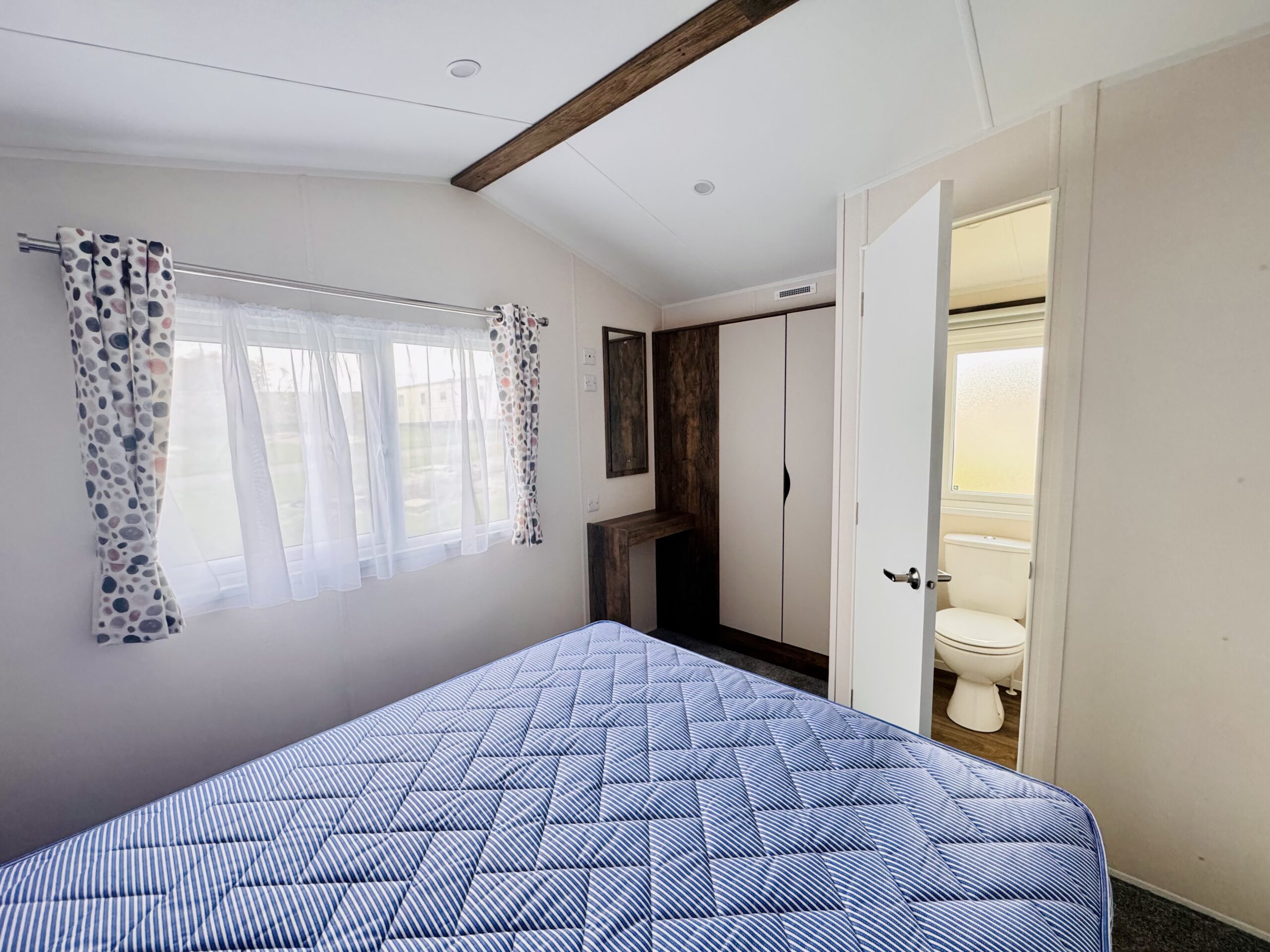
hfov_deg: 102.1
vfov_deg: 85.7
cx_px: 635
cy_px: 476
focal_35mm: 14
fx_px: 514
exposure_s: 1/70
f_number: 2.2
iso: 320
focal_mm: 2.22
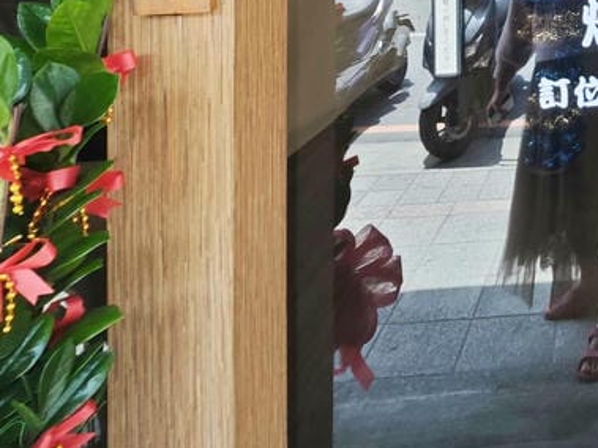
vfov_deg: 30.5
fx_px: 656
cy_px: -120
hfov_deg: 38.3
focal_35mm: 38
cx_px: 694
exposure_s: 1/224
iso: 50
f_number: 1.8
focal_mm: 2.03
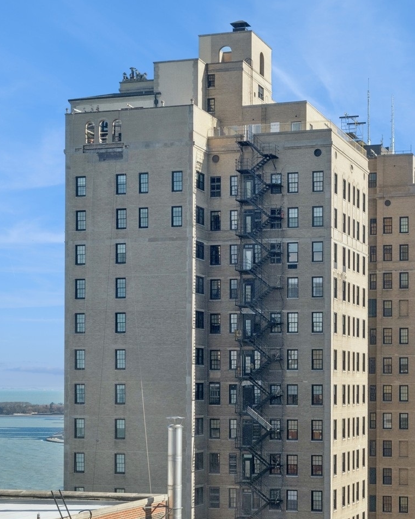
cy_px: 286
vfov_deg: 26.8
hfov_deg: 21.3
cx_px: 320
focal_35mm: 71
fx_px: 1091
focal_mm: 30
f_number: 8
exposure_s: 1/500
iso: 320
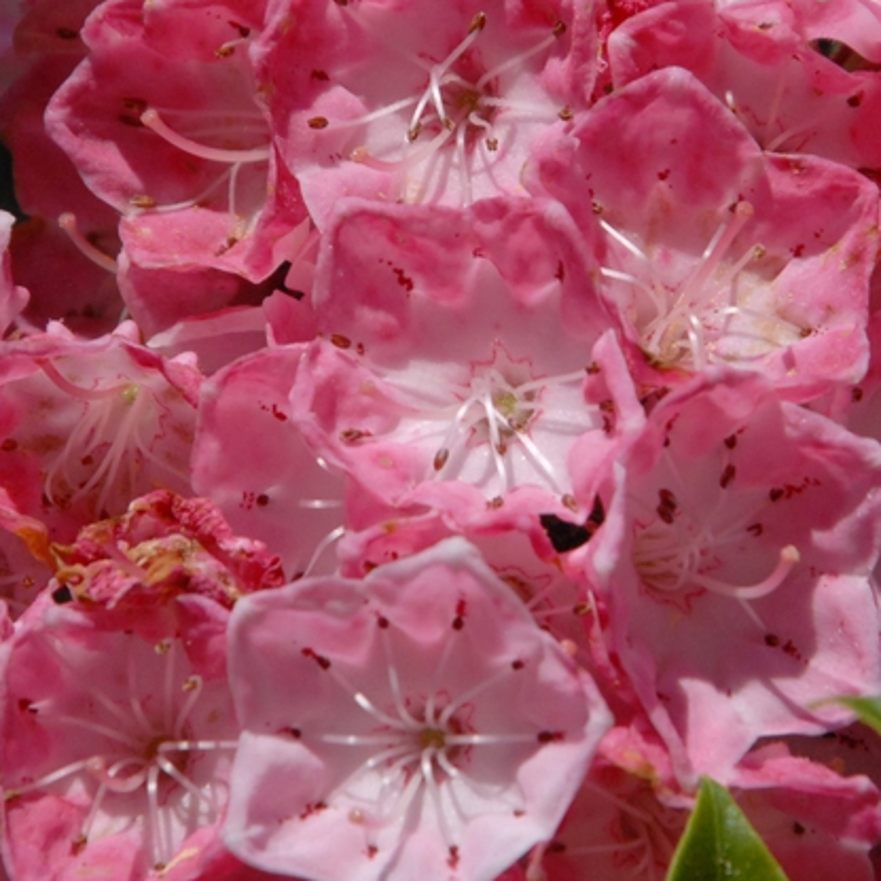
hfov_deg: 1.9
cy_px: 223
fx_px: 27124
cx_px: 536
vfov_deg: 1.9
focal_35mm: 942
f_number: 11
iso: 400
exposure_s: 1/500
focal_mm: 300
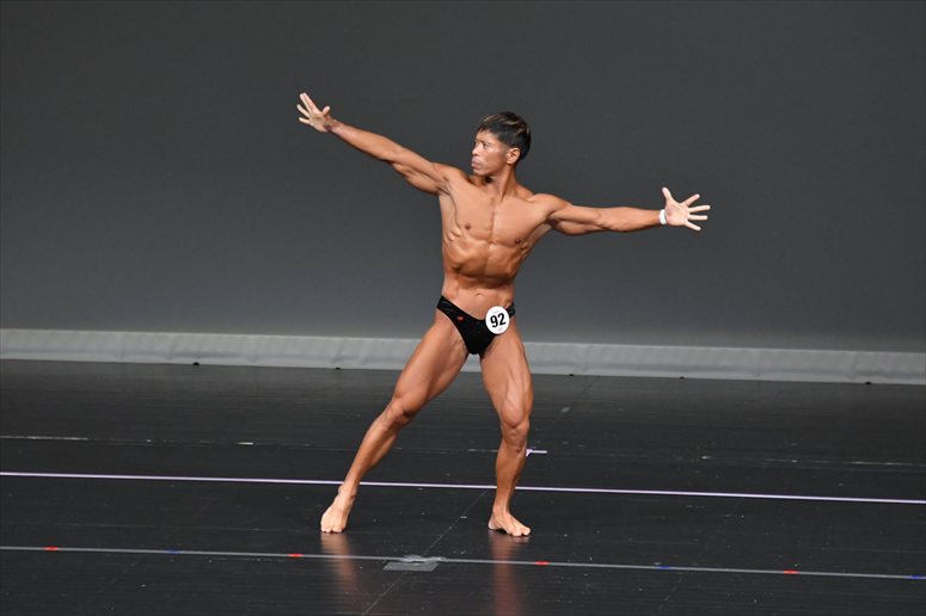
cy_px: 308
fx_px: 8099
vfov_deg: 4.4
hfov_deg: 6.5
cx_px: 463
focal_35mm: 315
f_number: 5.6
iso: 4000
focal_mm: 210
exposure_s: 1/400
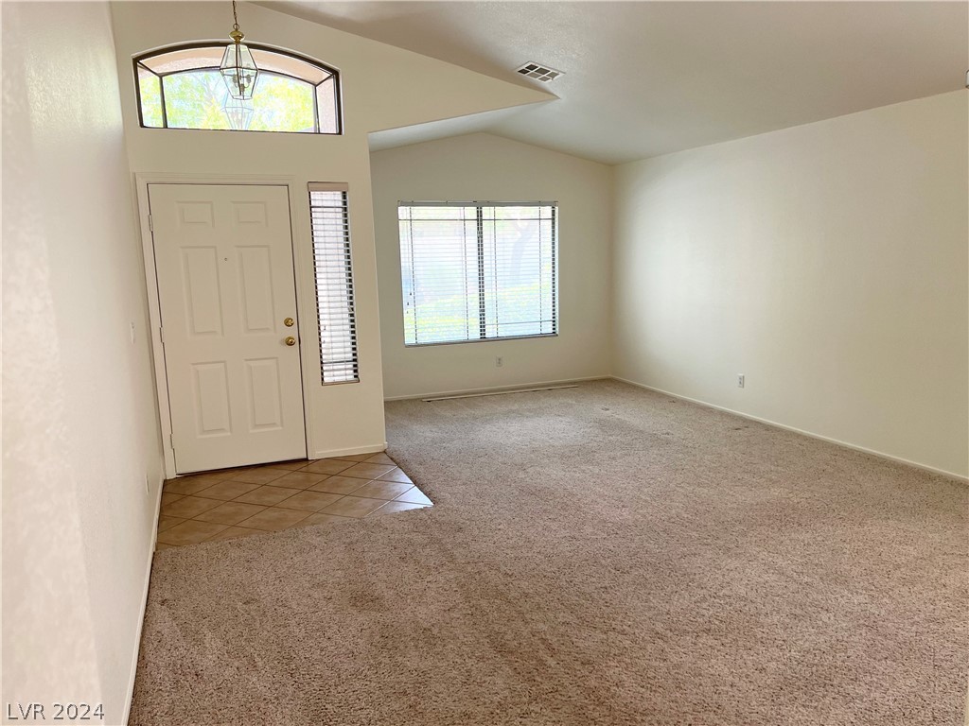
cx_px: 484
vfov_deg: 53.1
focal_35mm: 26
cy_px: 363
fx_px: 728
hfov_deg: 67.3
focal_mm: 5.7
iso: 80
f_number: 1.5
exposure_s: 1/121
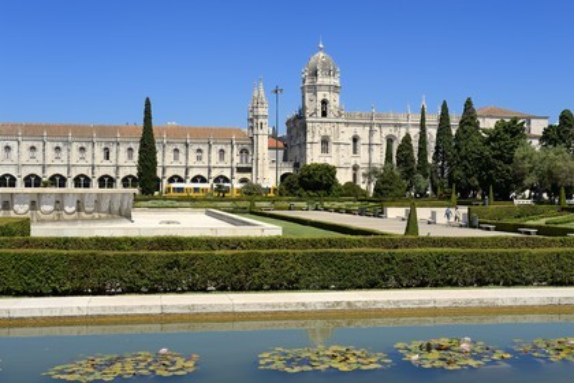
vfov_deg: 29.9
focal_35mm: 45
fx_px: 717
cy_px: 192
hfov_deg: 43.6
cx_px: 287
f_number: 9
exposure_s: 1/250
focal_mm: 45
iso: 100
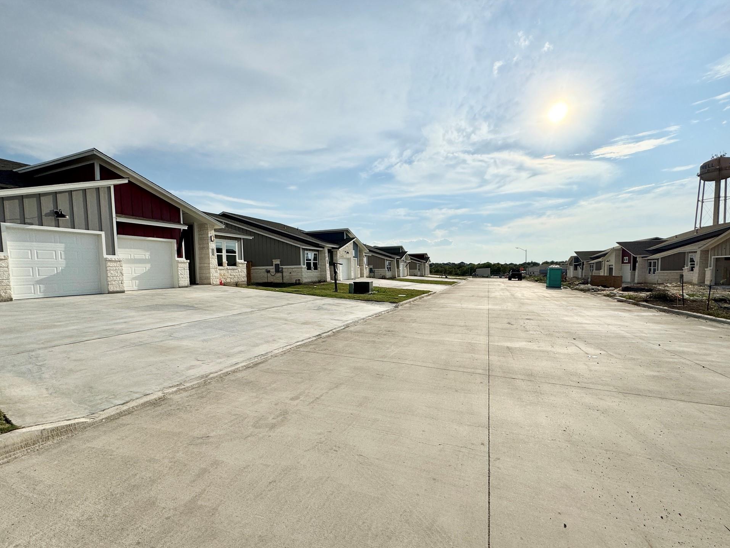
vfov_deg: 81.7
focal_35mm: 15
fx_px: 316
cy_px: 292
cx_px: 360
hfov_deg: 98.2
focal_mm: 2.22
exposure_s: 1/4926
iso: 32
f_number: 2.2
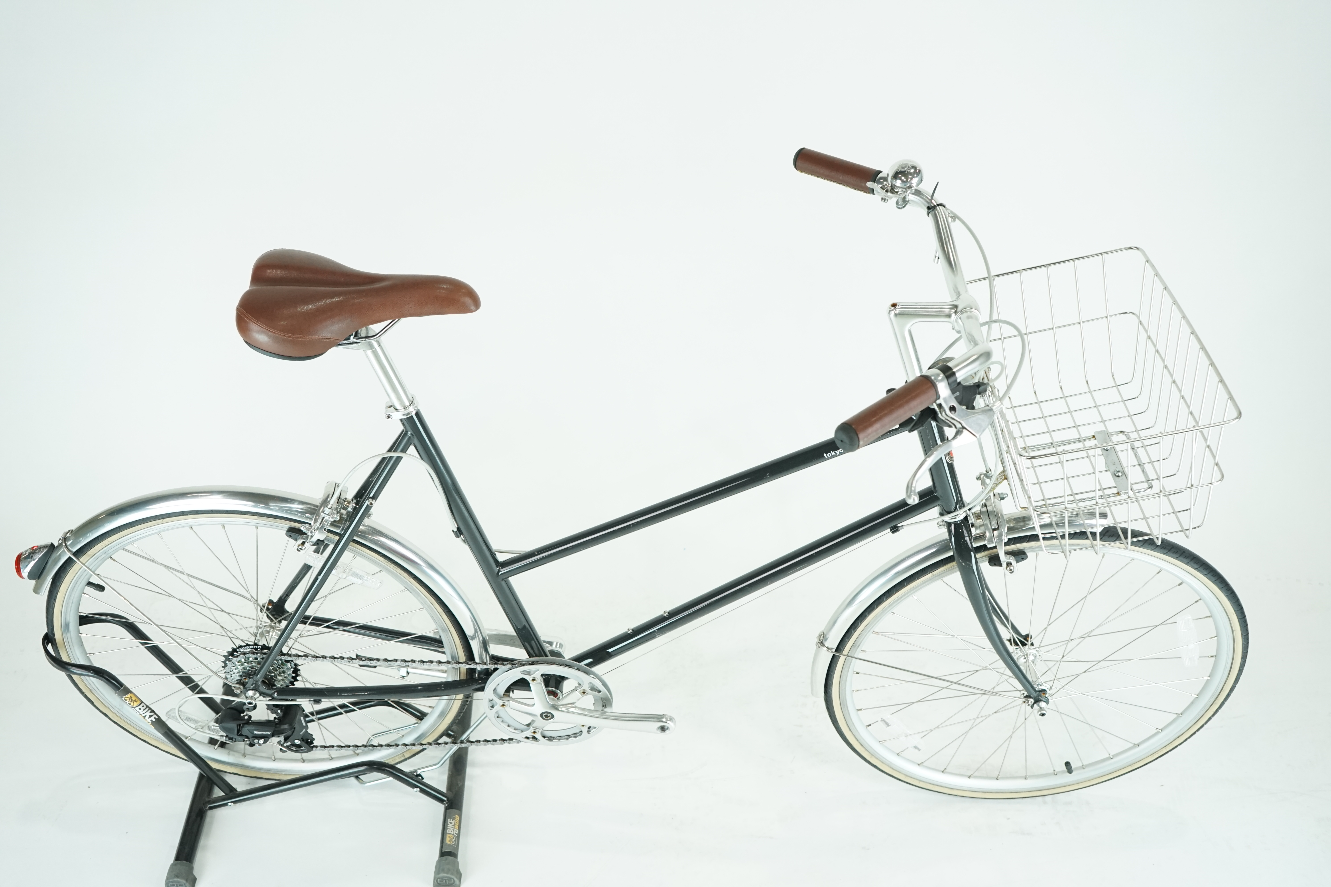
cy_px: 444
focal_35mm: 34
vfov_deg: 38.9
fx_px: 1257
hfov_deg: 55.8
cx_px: 666
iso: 1600
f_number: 5.6
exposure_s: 1/200
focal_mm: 34
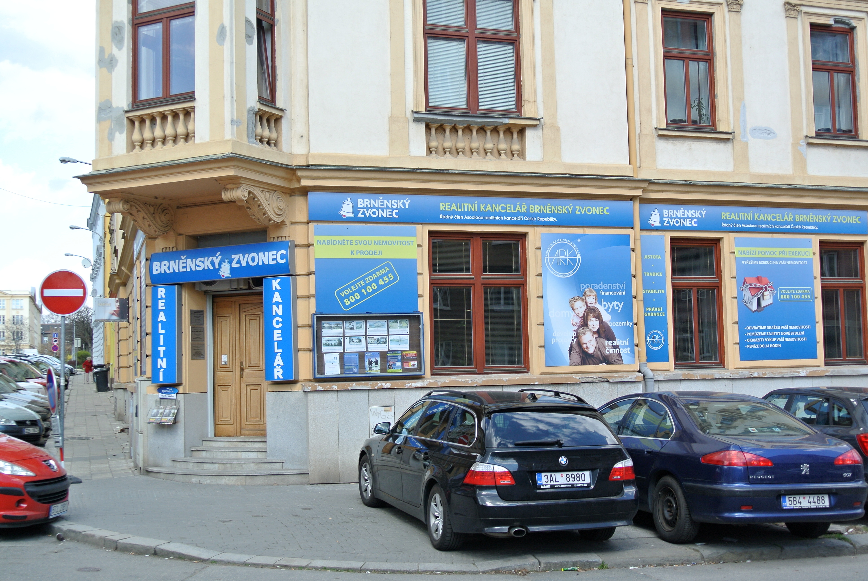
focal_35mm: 44
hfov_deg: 44.5
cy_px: 290
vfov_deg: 30.6
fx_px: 1062
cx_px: 434
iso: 100
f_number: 4.2
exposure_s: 1/200
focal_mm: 16.3
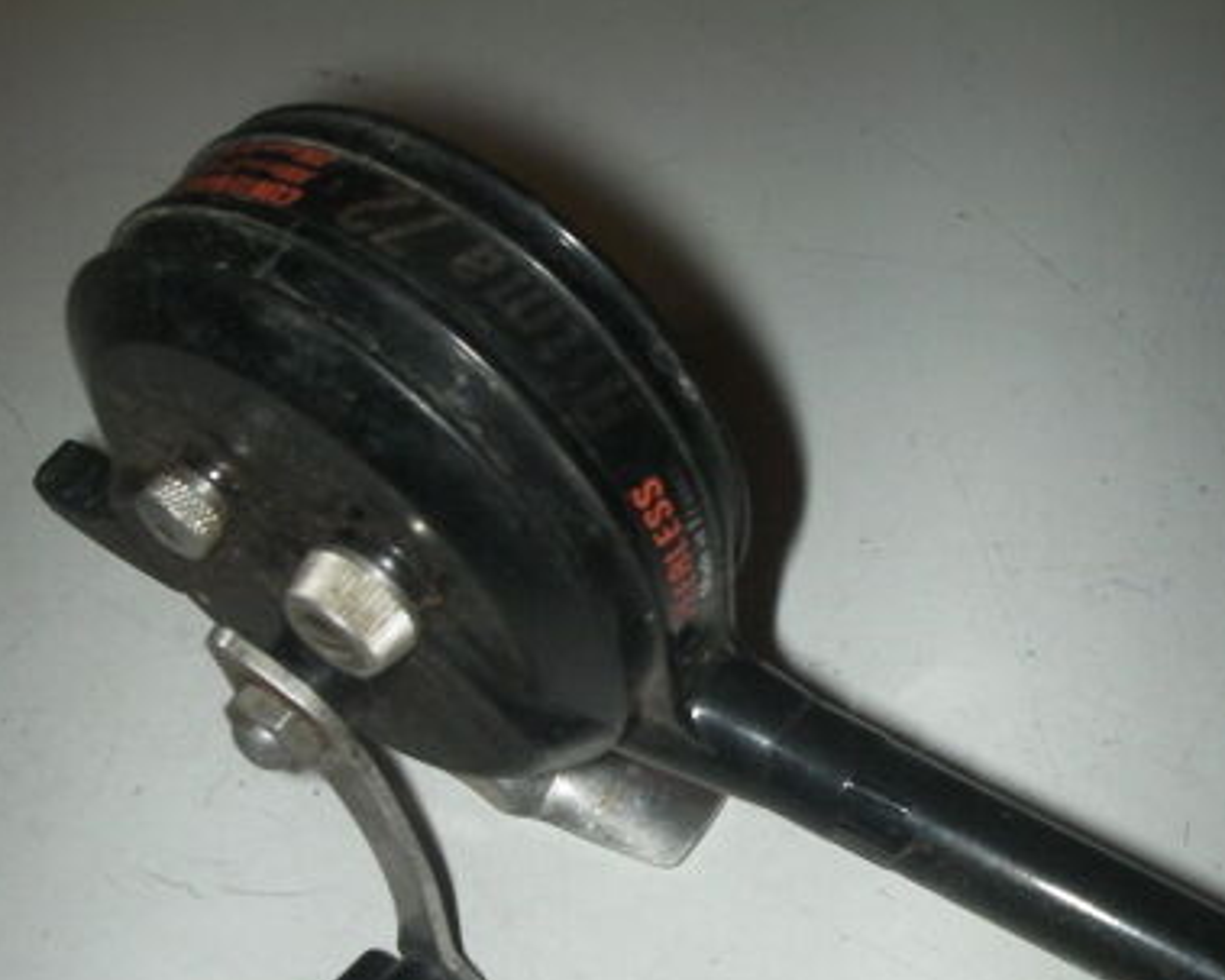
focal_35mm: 47
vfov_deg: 32.0
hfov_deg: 39.5
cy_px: 576
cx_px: 653
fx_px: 1704
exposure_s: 1/30
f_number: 5.6
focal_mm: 6.3
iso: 200
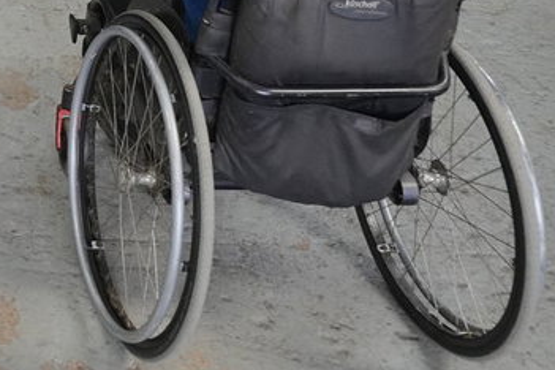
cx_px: -278
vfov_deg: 15.0
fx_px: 1125
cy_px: -379
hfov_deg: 22.6
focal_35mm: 73
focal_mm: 16
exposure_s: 1/100
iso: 800
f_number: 4
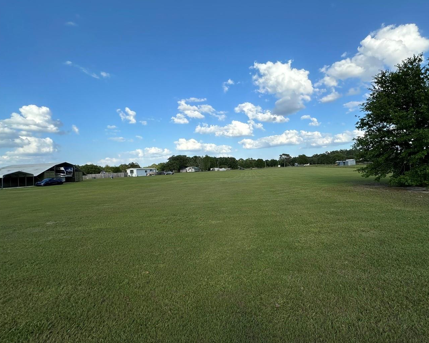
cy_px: 166
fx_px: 216
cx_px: 247
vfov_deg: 77.0
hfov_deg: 89.0
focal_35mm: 17
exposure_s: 1/2257
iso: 50
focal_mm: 2.22
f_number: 2.2
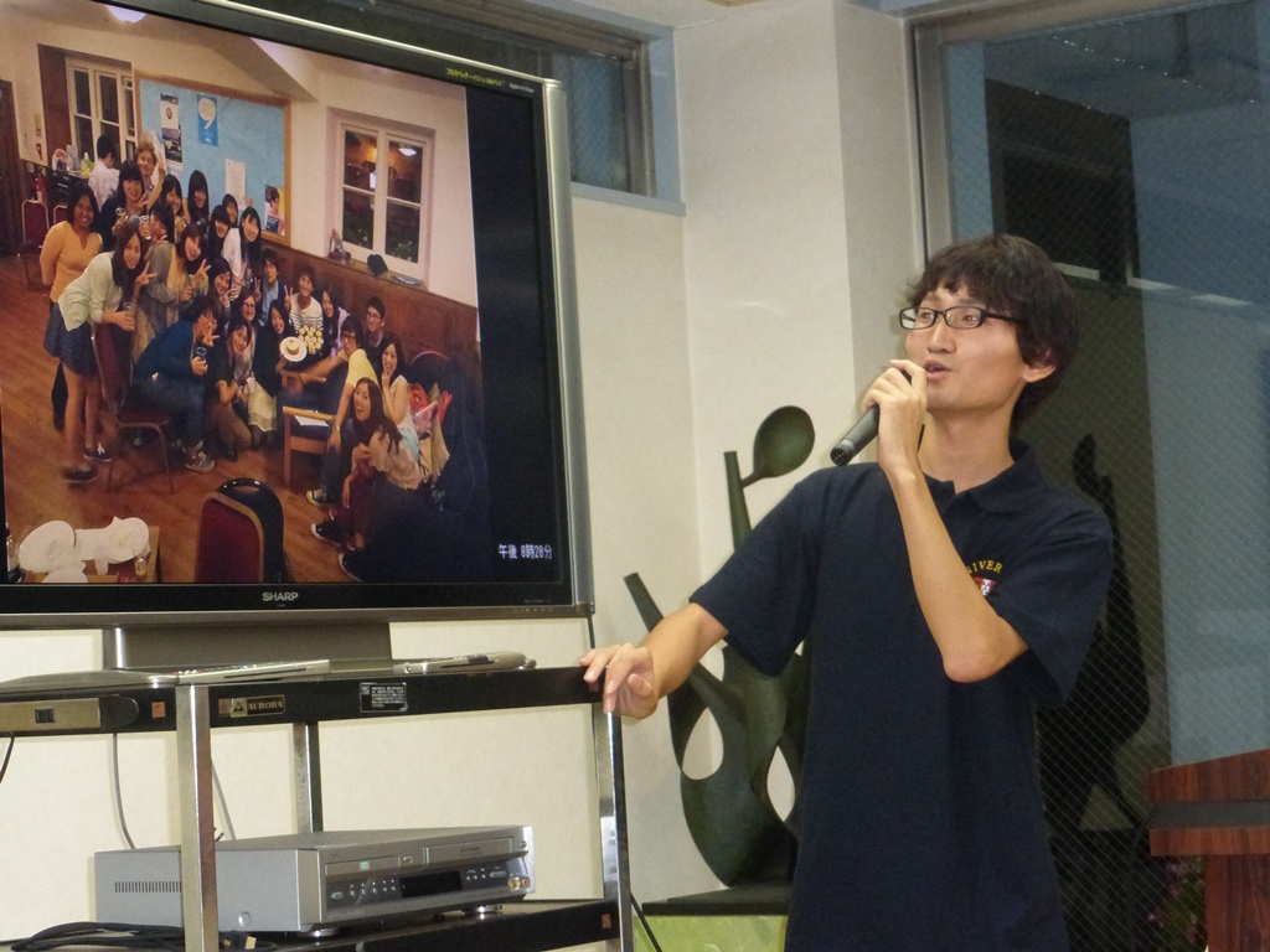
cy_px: 476
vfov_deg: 18.7
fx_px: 2898
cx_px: 635
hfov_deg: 24.7
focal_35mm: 79
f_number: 5
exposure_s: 1/60
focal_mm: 13.3
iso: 1000
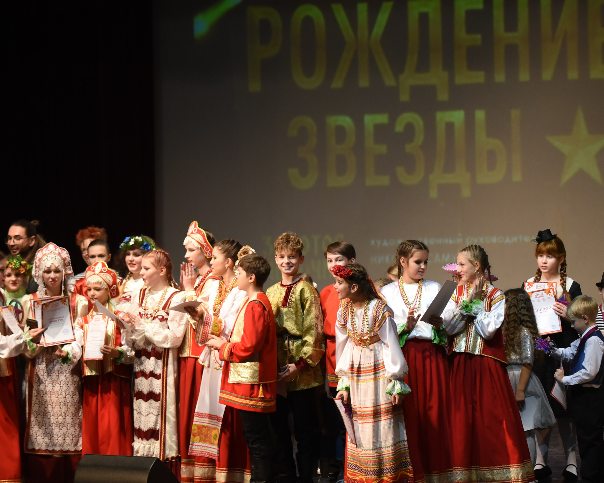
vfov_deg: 10.3
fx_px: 2681
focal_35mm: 150
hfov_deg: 12.9
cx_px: 265
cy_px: 274
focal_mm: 116
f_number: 2.8
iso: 2500
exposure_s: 1/640
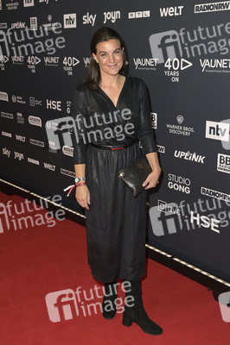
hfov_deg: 30.5
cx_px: 115
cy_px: 172
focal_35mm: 44
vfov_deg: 44.5
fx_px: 422
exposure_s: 1/250
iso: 500
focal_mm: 44
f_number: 5.6
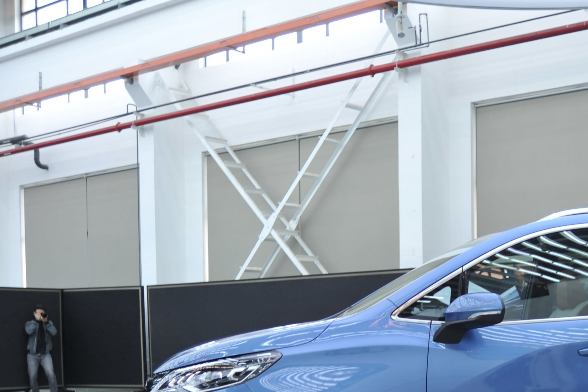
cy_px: 379
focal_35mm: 62
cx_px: 499
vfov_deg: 21.2
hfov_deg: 31.3
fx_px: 1012
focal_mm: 30
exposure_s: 1/50
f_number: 4.5
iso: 320
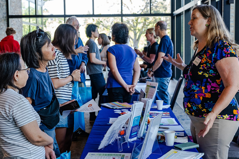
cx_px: 120
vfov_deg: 22.7
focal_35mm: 60
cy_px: 80
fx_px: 399
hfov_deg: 33.4
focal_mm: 40
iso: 250
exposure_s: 1/60
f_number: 4
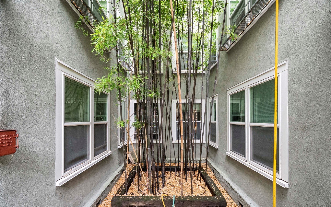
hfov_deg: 94.4
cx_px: 167
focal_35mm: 17
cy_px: 113
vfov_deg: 67.9
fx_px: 153
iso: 2000
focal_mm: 16
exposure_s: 1/30
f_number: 7.1
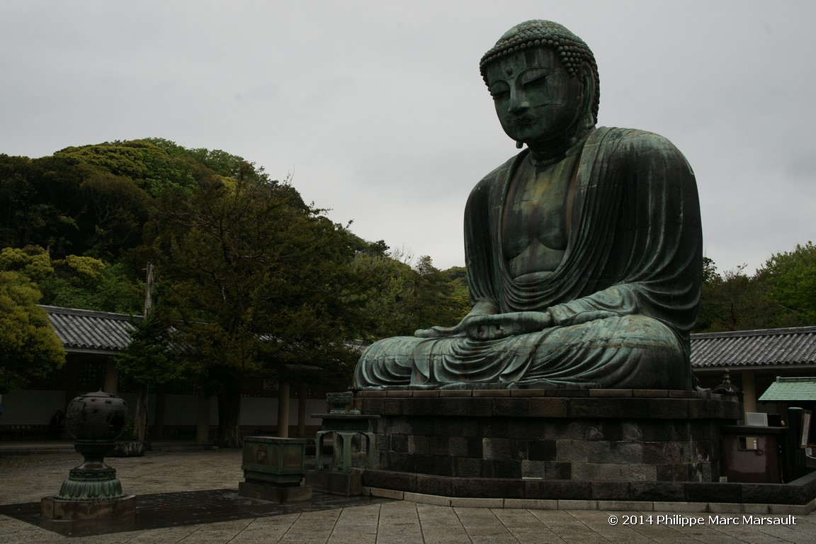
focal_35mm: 30
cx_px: 408
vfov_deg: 43.6
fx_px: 680
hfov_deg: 61.9
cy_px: 272
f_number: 11
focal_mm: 30
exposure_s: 1/160
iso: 400
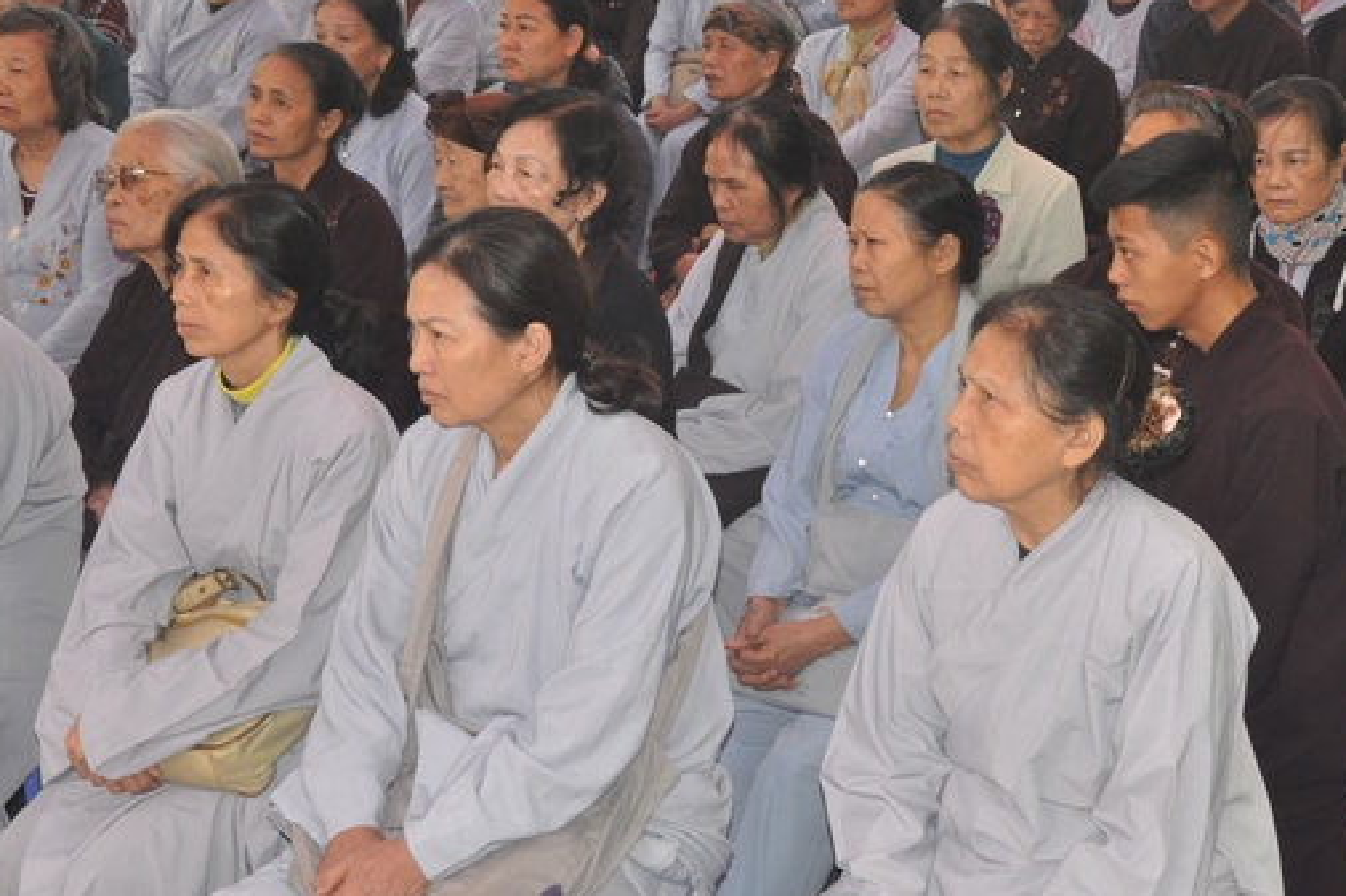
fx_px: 3238
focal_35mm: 87
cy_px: 393
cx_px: 843
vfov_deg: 15.8
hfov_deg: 23.4
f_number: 11
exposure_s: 1/60
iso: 1000
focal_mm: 45
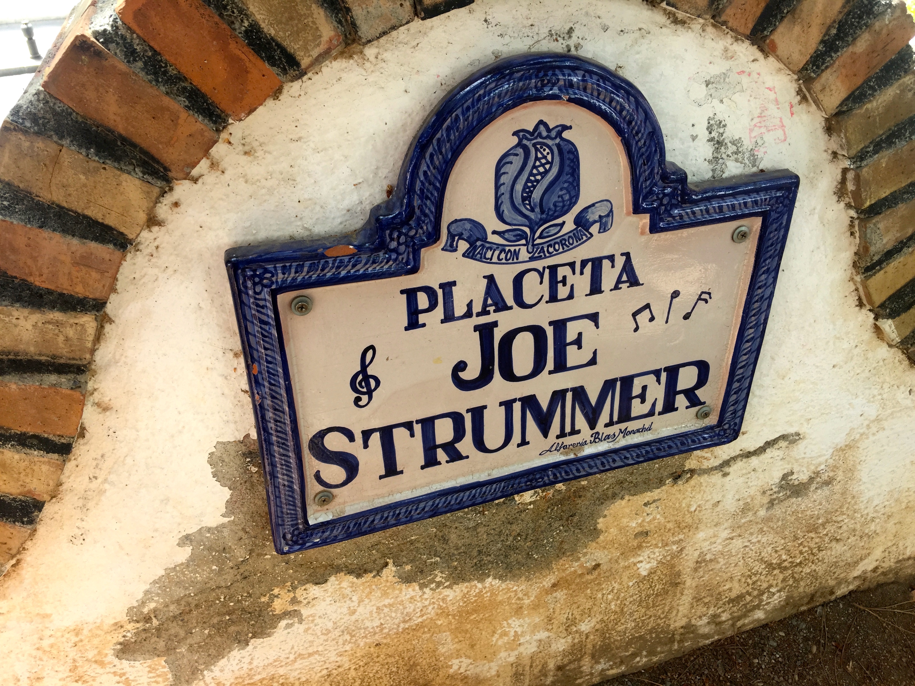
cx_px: 458
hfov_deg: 61.7
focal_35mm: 29
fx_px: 767
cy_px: 343
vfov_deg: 48.2
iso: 32
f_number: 2.2
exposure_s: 1/169
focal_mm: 4.15
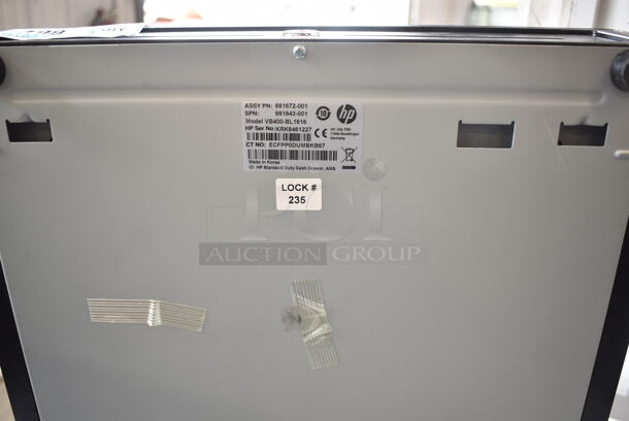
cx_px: 314
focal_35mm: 33
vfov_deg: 40.1
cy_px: 210
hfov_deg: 57.2
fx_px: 577
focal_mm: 22
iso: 250
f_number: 3.8
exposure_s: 1/30
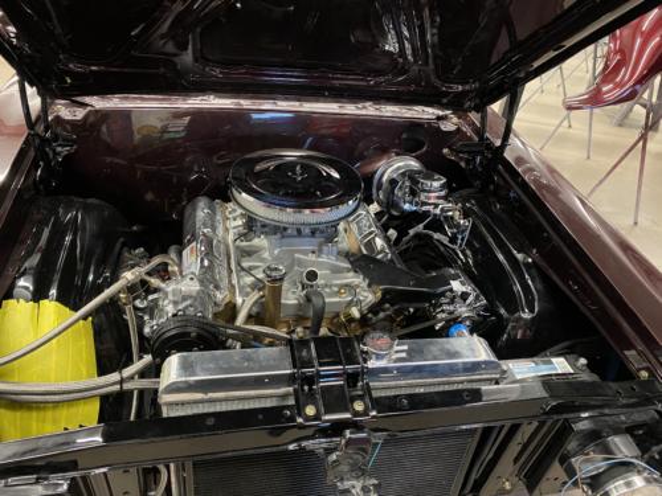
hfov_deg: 67.3
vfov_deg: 53.1
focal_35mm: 26
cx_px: 331
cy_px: 248
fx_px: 497
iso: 640
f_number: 1.8
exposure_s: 1/27
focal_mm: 4.25
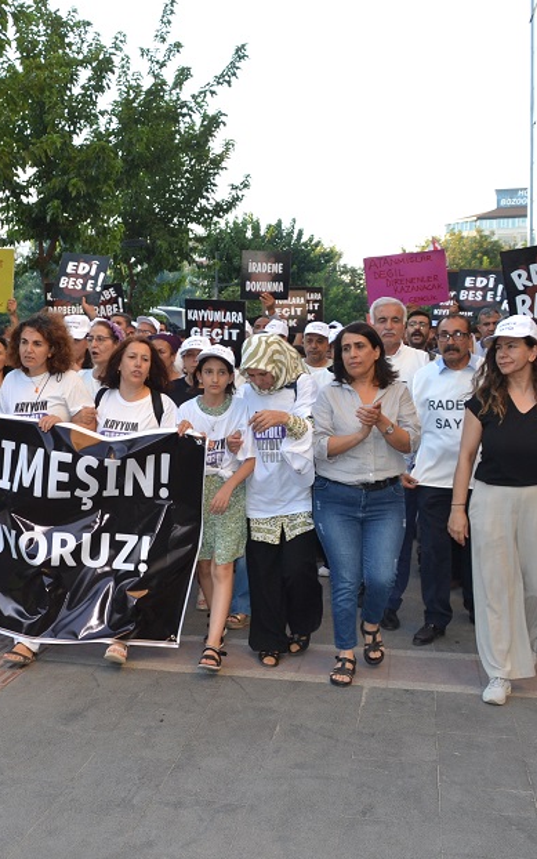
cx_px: 68
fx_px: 983
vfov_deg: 47.2
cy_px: 427
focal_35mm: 42
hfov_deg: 29.5
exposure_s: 1/125
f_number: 4
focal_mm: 18
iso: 280
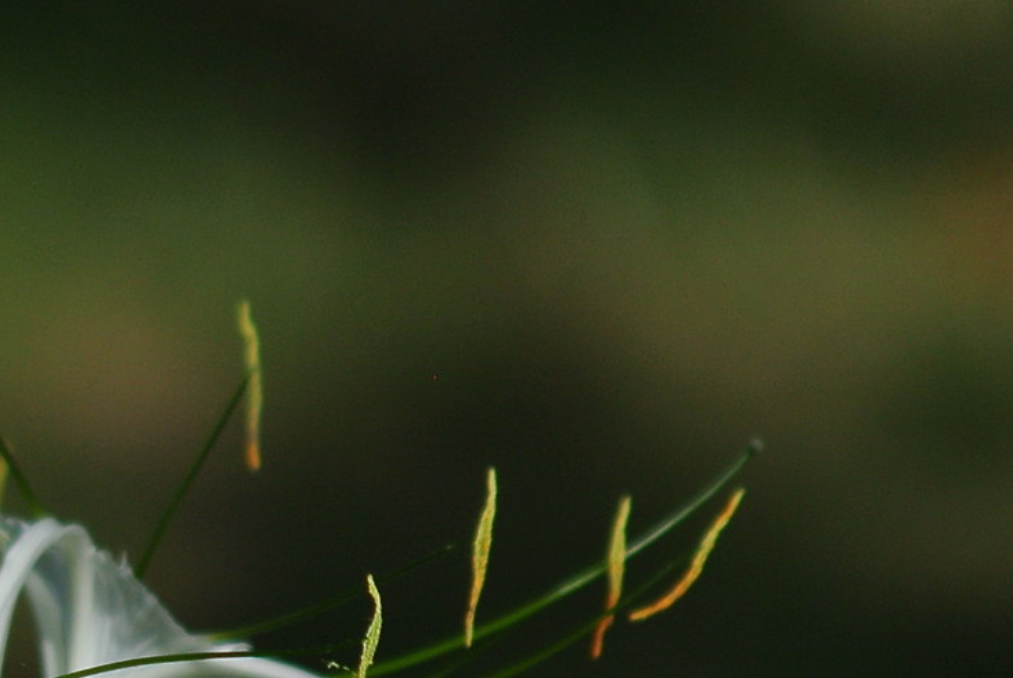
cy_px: 726
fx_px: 46118
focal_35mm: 1637
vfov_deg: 0.8
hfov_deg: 1.3
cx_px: -307
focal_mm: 185
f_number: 5
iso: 100
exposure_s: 1/1250
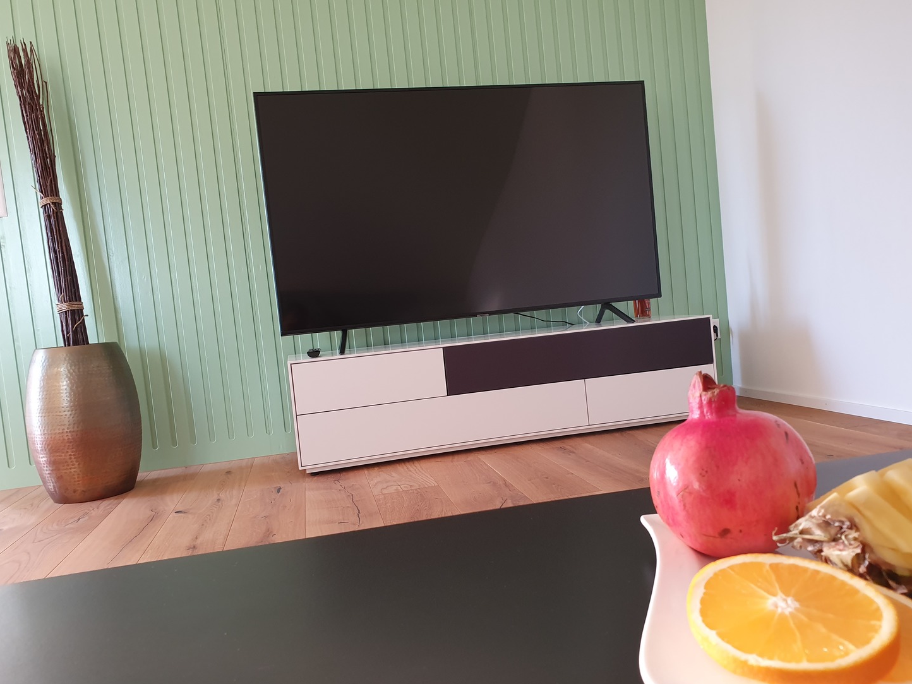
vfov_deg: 51.4
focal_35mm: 27
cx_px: 460
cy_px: 335
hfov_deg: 65.3
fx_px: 711
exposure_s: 1/50
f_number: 2.4
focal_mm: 4.32
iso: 160
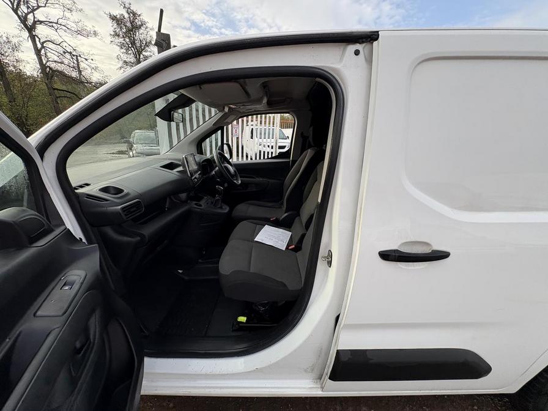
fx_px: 222
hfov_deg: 102.1
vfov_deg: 85.7
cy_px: 206
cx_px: 274
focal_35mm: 14
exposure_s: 1/366
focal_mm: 2.22
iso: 40
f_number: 2.2
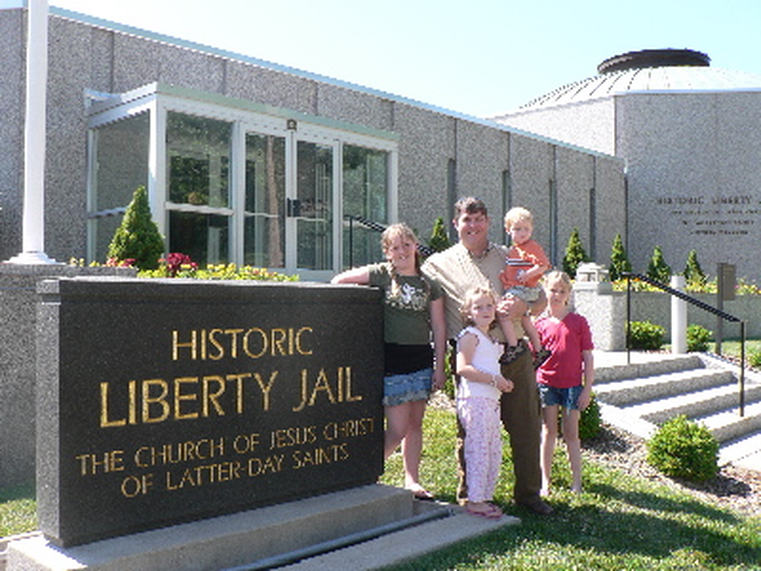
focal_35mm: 36
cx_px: 380
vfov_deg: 39.7
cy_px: 286
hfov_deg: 51.4
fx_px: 791
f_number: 4
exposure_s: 1/160
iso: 80
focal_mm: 6
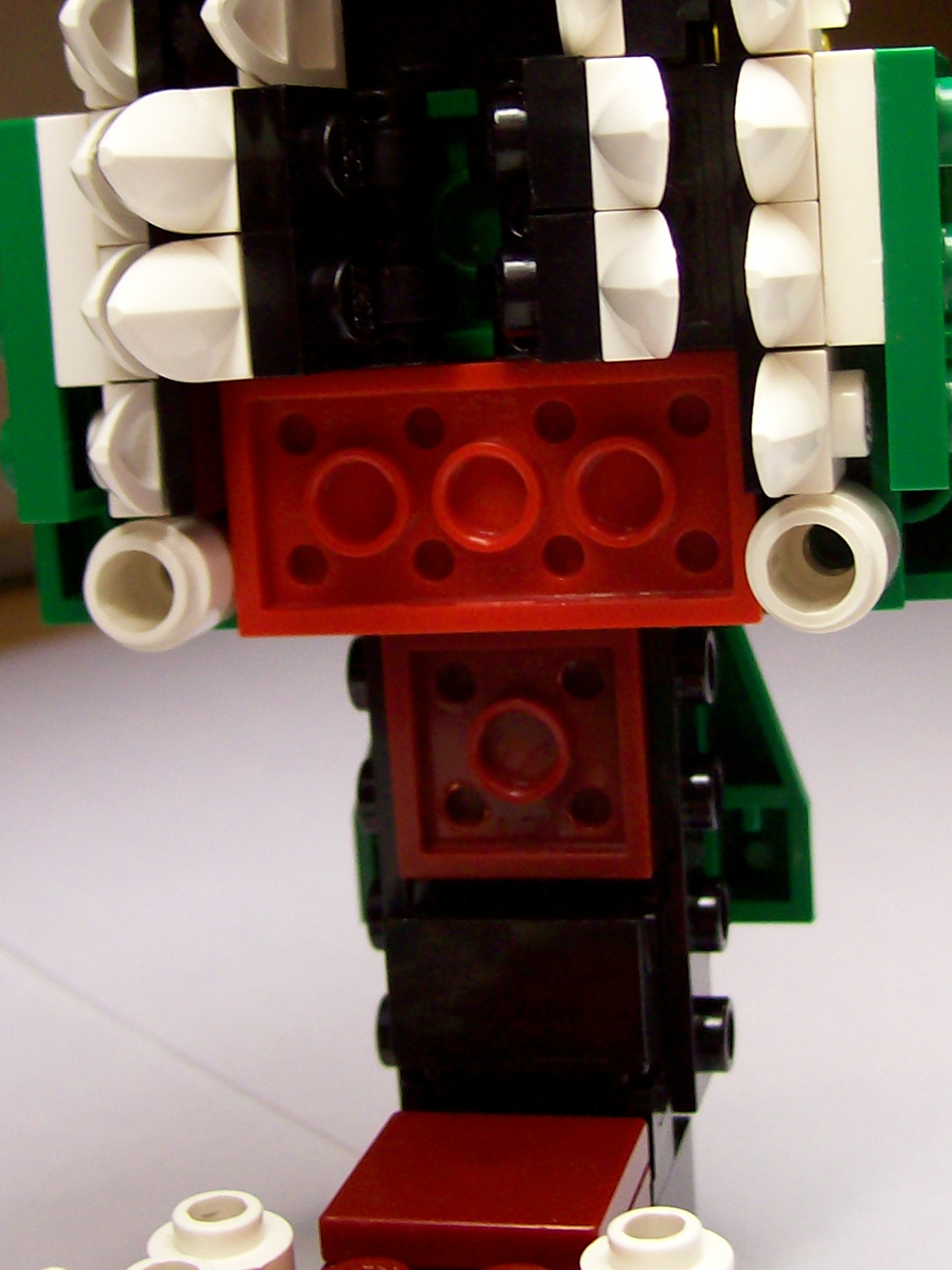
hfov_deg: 22.6
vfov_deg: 29.8
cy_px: 515
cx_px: 471
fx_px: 2384
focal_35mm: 65
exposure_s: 1/55.5
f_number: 2.7
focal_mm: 6
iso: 80
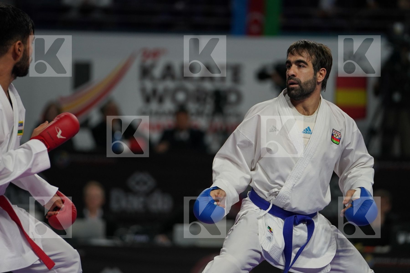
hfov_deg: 7.5
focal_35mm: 273
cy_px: 136
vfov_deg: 5.0
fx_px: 3109
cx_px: 205
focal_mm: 182
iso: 800
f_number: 2.8
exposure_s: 1/1000
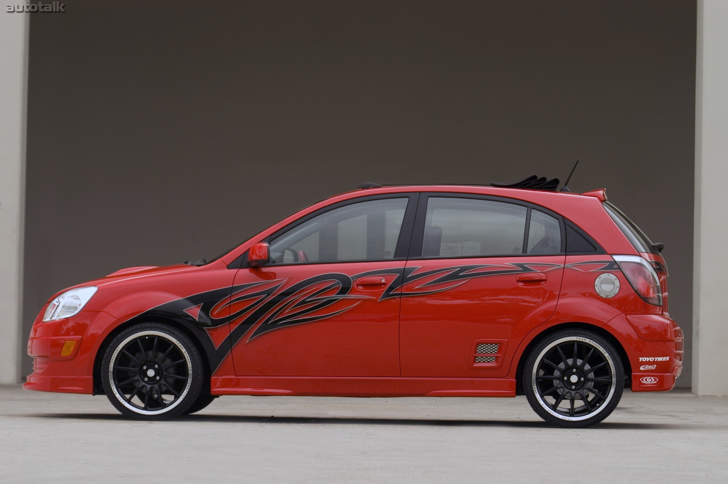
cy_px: 242
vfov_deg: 8.2
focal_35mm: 168
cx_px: 364
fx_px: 3395
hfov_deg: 12.2
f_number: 4.5
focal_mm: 112
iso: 200
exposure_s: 1/40
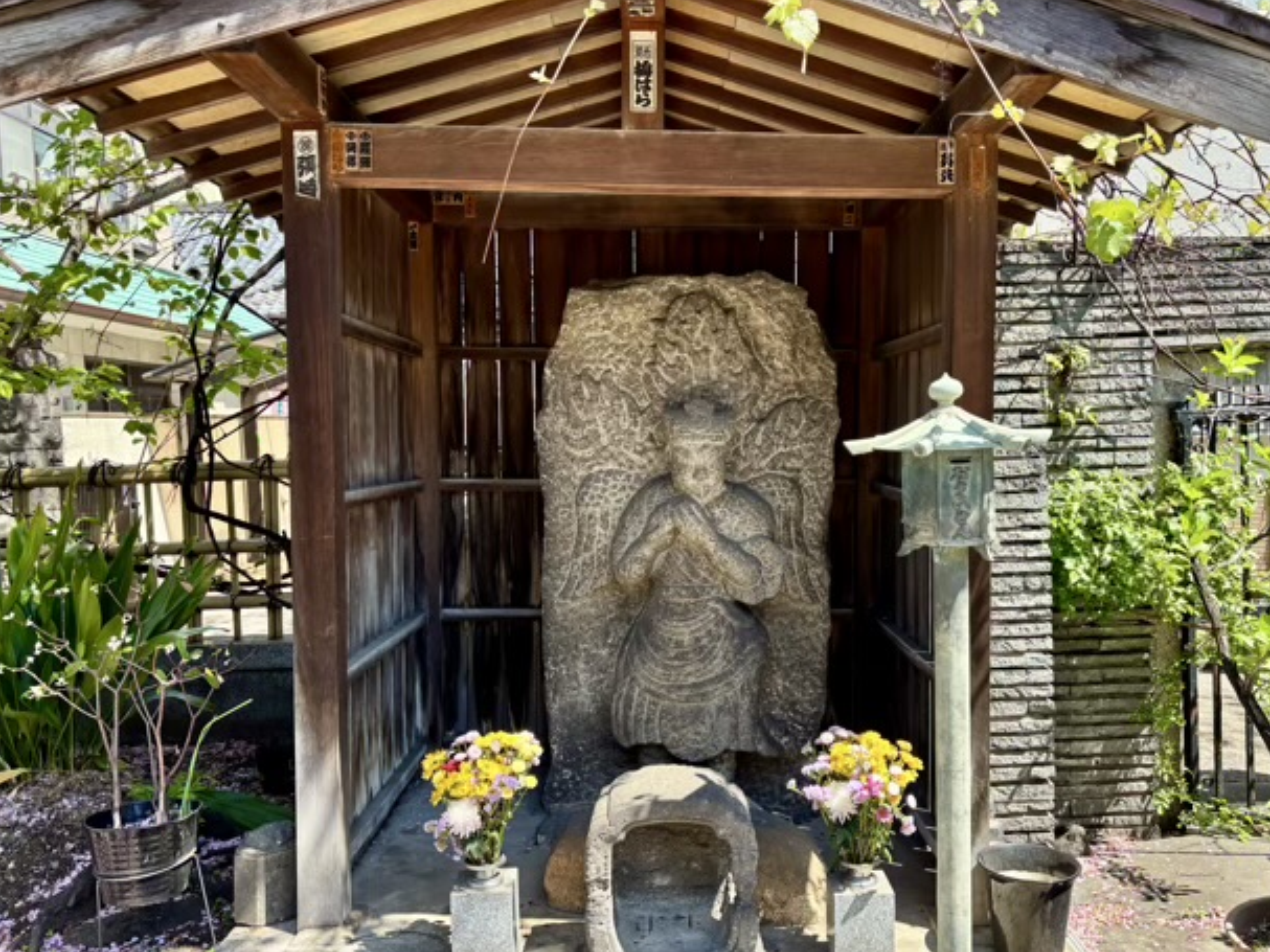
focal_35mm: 30
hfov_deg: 59.9
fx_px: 1100
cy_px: 482
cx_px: 680
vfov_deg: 46.8
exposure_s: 1/525
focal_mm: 5.96
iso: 50
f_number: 1.6
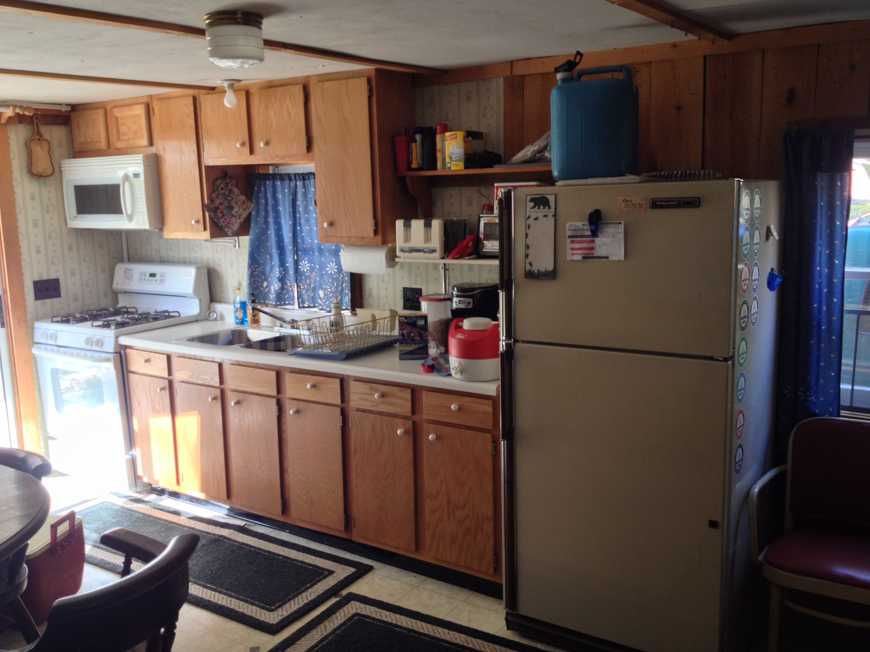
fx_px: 880
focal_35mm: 35
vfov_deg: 40.7
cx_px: 435
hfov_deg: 52.6
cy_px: 326
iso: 80
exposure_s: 1/20
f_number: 2.4
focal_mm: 4.28
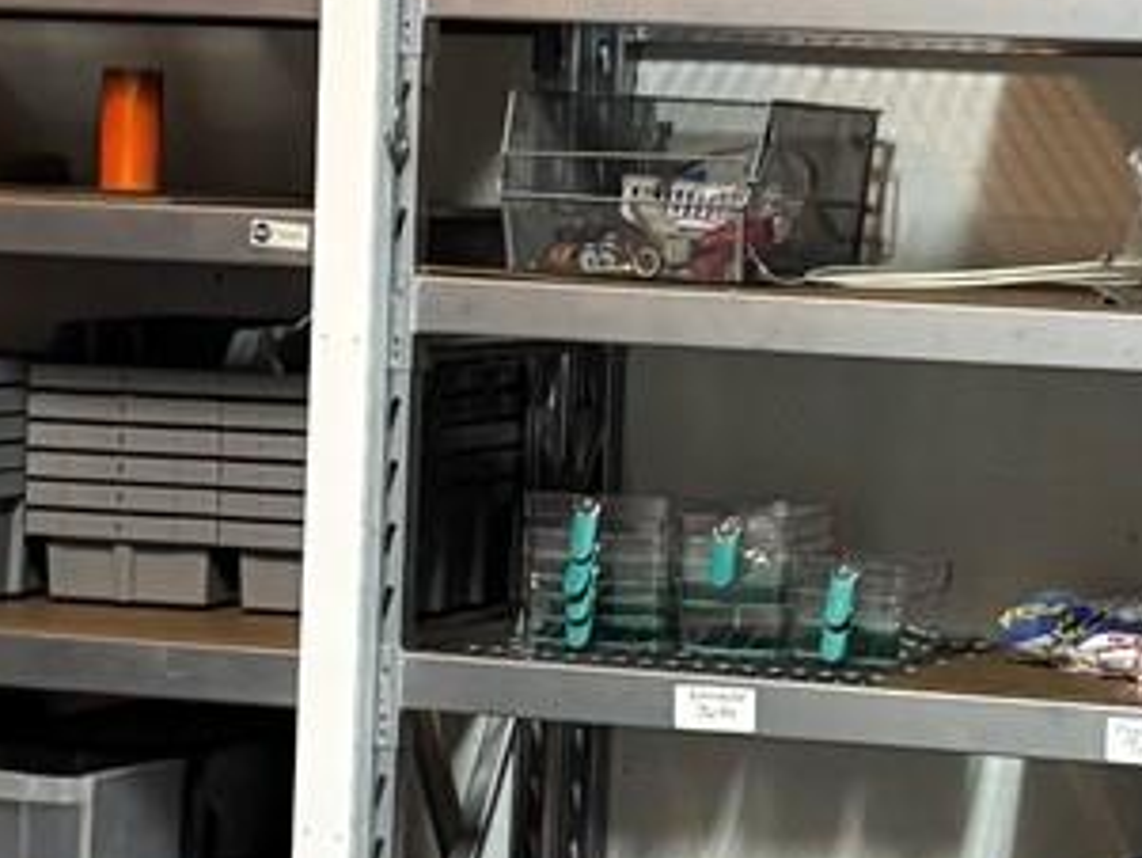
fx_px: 4555
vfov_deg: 10.8
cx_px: 1229
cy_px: 334
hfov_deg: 14.0
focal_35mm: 138
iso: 500
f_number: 1.6
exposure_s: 1/30
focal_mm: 5.96
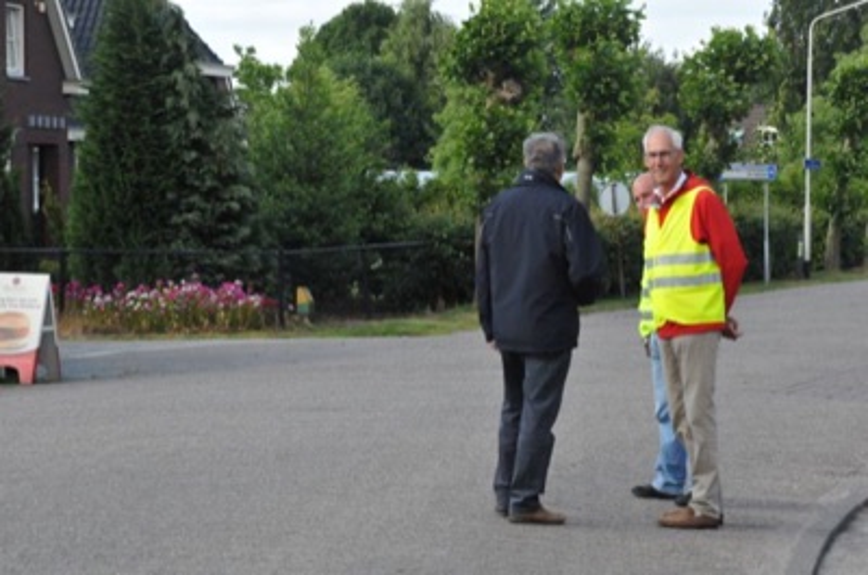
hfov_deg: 13.4
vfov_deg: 8.9
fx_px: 3682
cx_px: 434
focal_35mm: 153
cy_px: 288
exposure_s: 1/500
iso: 2000
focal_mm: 102
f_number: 11
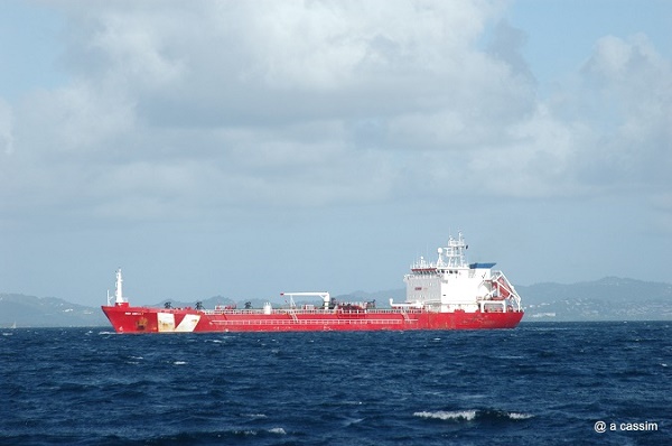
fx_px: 3355
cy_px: 223
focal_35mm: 180
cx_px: 336
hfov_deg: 11.4
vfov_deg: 7.6
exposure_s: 1/800
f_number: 7.1
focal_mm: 120
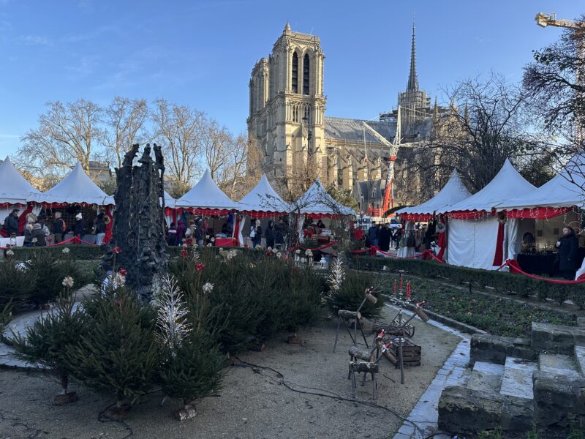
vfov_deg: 56.8
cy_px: 220
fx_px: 406
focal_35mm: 24
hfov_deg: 71.6
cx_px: 292
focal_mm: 6.86
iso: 80
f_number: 1.78
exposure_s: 1/1227
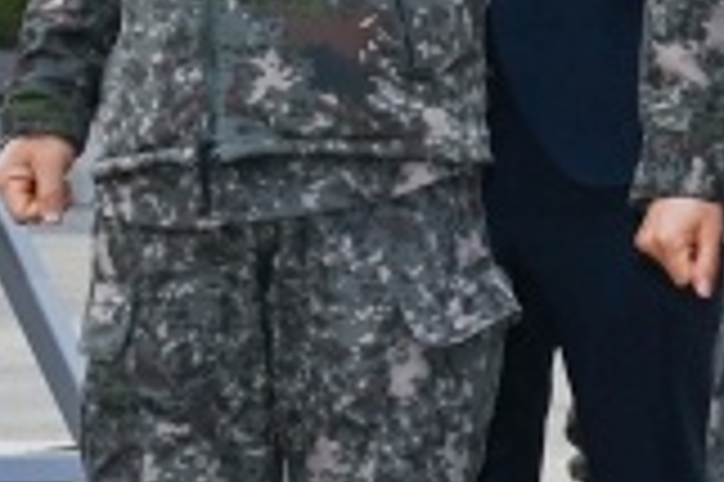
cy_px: -302
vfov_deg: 4.8
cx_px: 1943
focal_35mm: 284
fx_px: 5706
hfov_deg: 6.7
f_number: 4.5
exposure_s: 1/250
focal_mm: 38
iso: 250
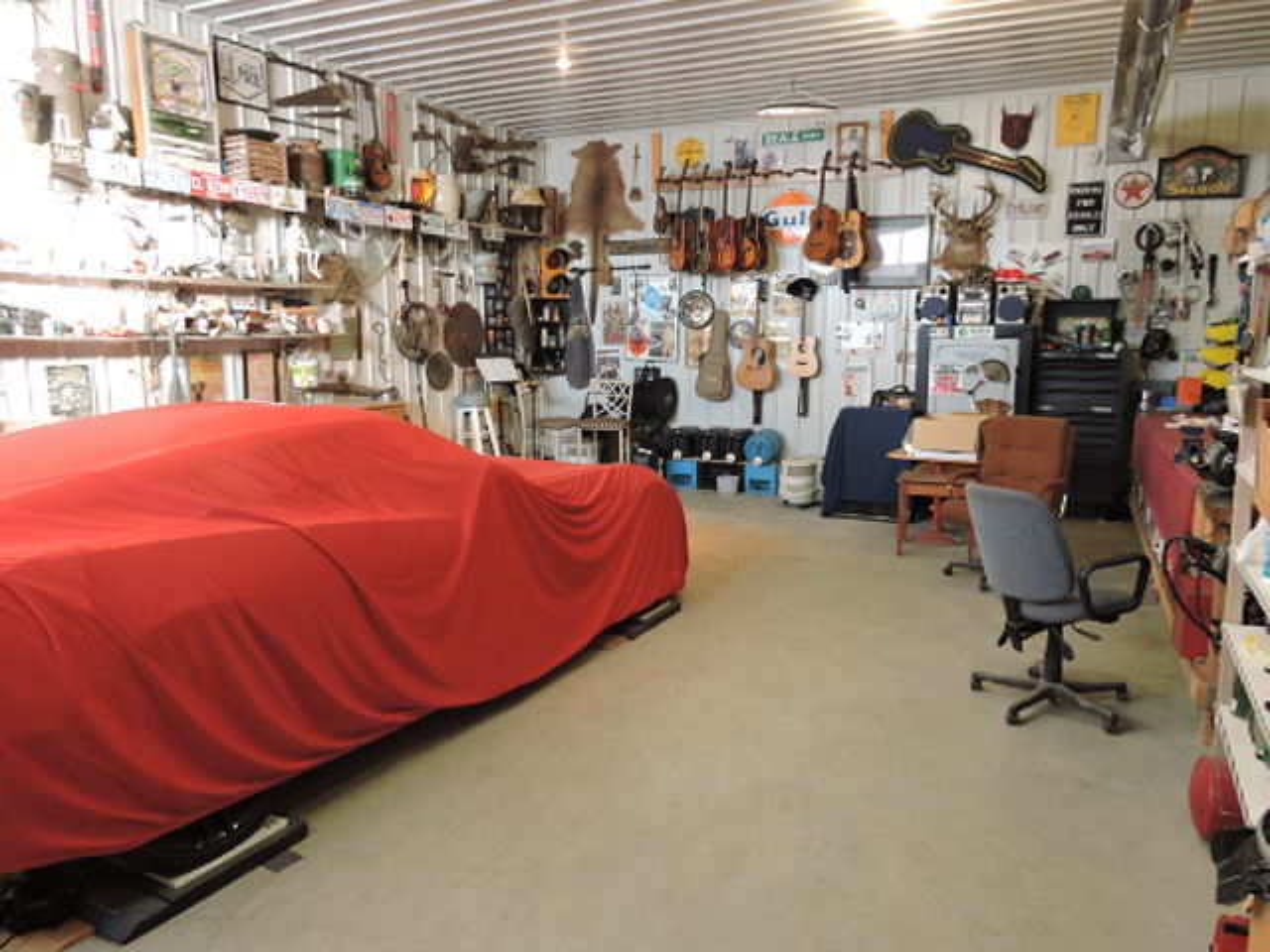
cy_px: 476
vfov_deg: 56.8
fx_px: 881
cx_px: 635
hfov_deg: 71.6
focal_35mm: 24
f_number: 3.3
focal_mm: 4.3
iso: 400
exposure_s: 1/25
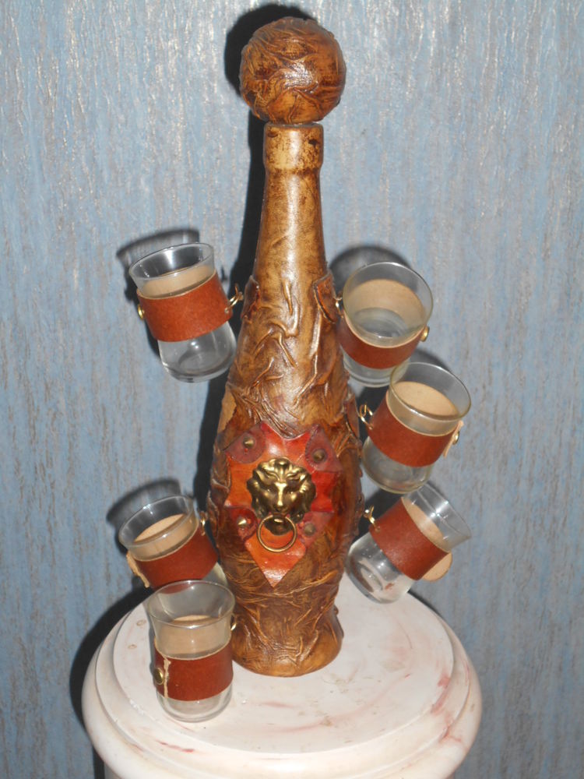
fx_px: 1125
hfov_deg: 29.1
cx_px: 292
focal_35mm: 50
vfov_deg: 38.2
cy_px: 390
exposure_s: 1/60
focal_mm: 8.8
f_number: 4.5
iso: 200
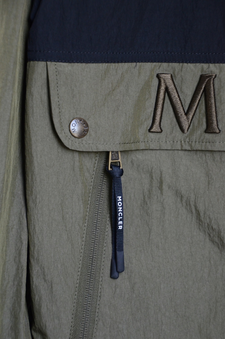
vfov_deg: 17.5
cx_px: 112
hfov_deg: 11.7
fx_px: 1101
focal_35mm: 117
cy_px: 170
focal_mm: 78
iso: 1250
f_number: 5.3
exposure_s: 1/30
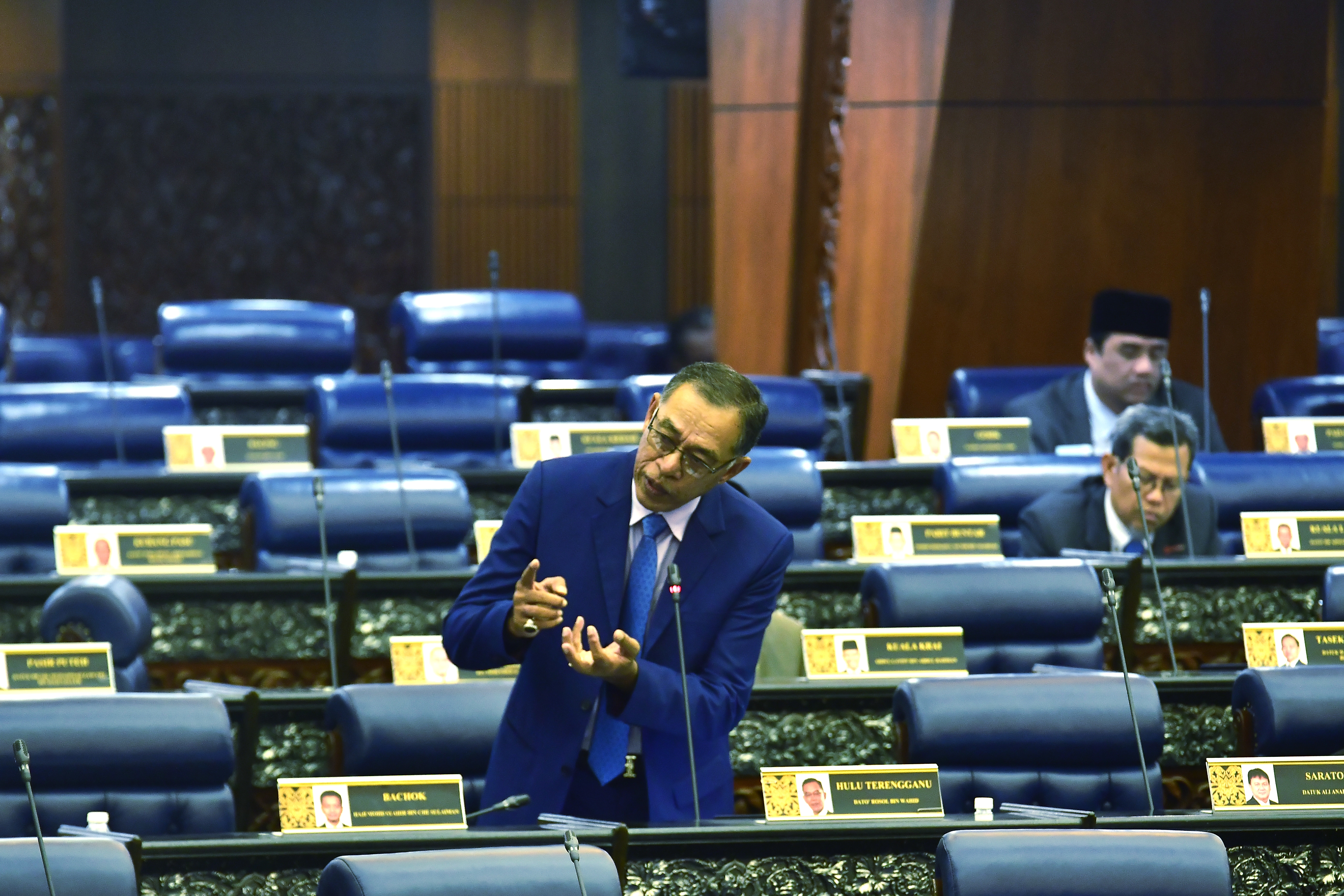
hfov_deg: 6.9
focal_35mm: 300
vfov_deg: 4.6
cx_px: 672
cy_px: 448
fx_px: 11199
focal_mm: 200
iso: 1000
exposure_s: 1/250
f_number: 3.2
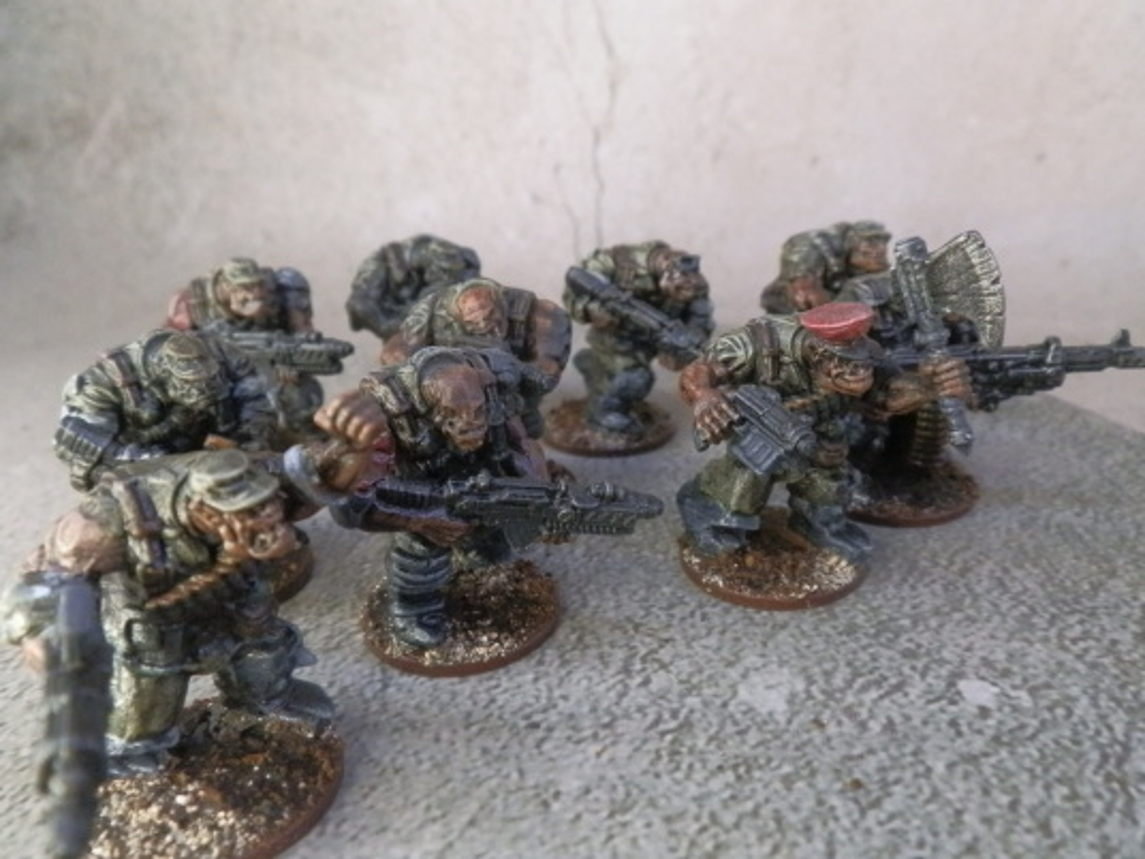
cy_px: 430
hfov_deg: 63.4
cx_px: 572
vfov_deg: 49.7
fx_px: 926
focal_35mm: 28
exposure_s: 1/100
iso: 400
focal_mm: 5
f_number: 3.1
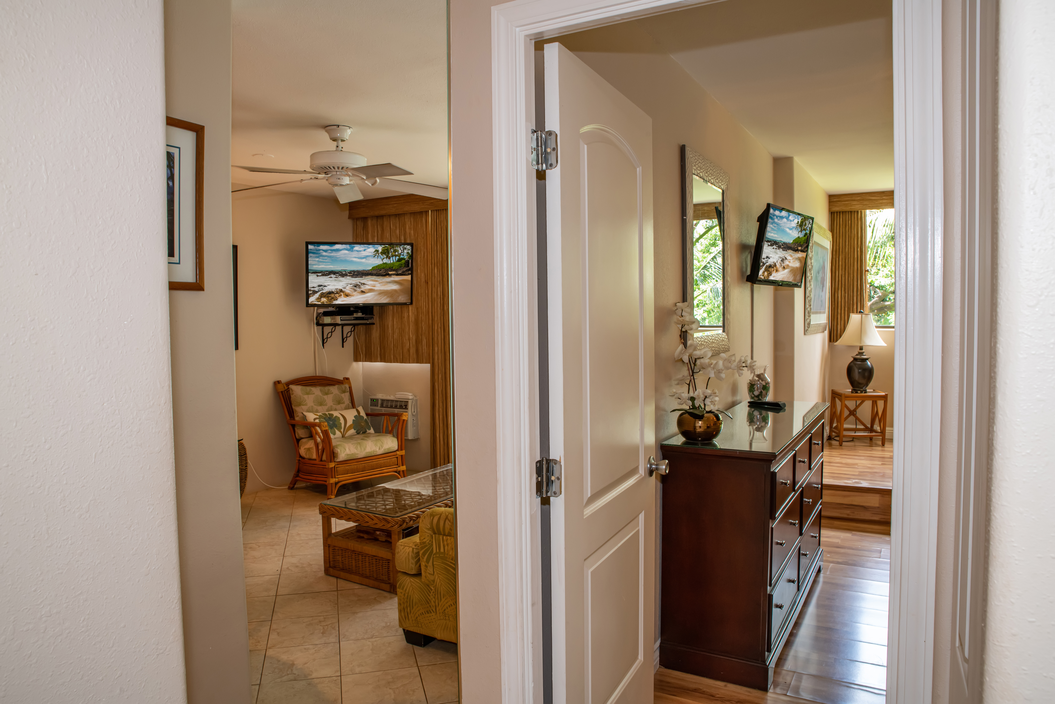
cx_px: 528
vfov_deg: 53.1
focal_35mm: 24
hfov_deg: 73.7
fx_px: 703
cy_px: 352
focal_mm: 24
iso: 500
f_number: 13
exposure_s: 1/5
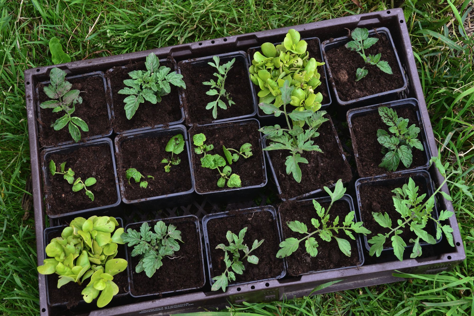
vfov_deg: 25.7
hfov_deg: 37.9
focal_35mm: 52
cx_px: 237
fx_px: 691
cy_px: 158
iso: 400
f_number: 7.1
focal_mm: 35
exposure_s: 1/40
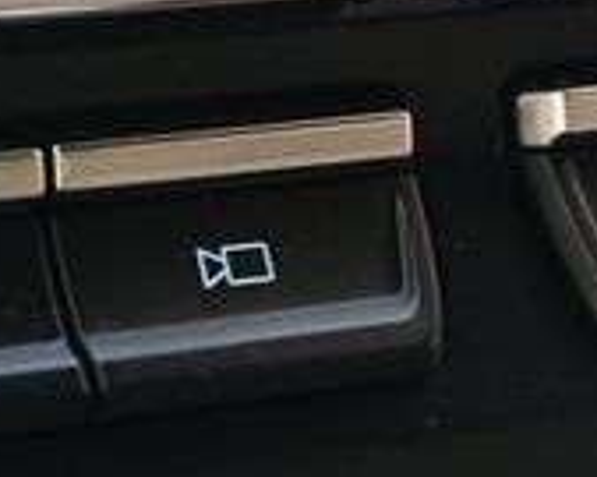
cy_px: 276
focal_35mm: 219
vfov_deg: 7.1
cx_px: 622
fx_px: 3863
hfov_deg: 8.8
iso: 1800
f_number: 5.6
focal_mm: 41
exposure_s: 1/60
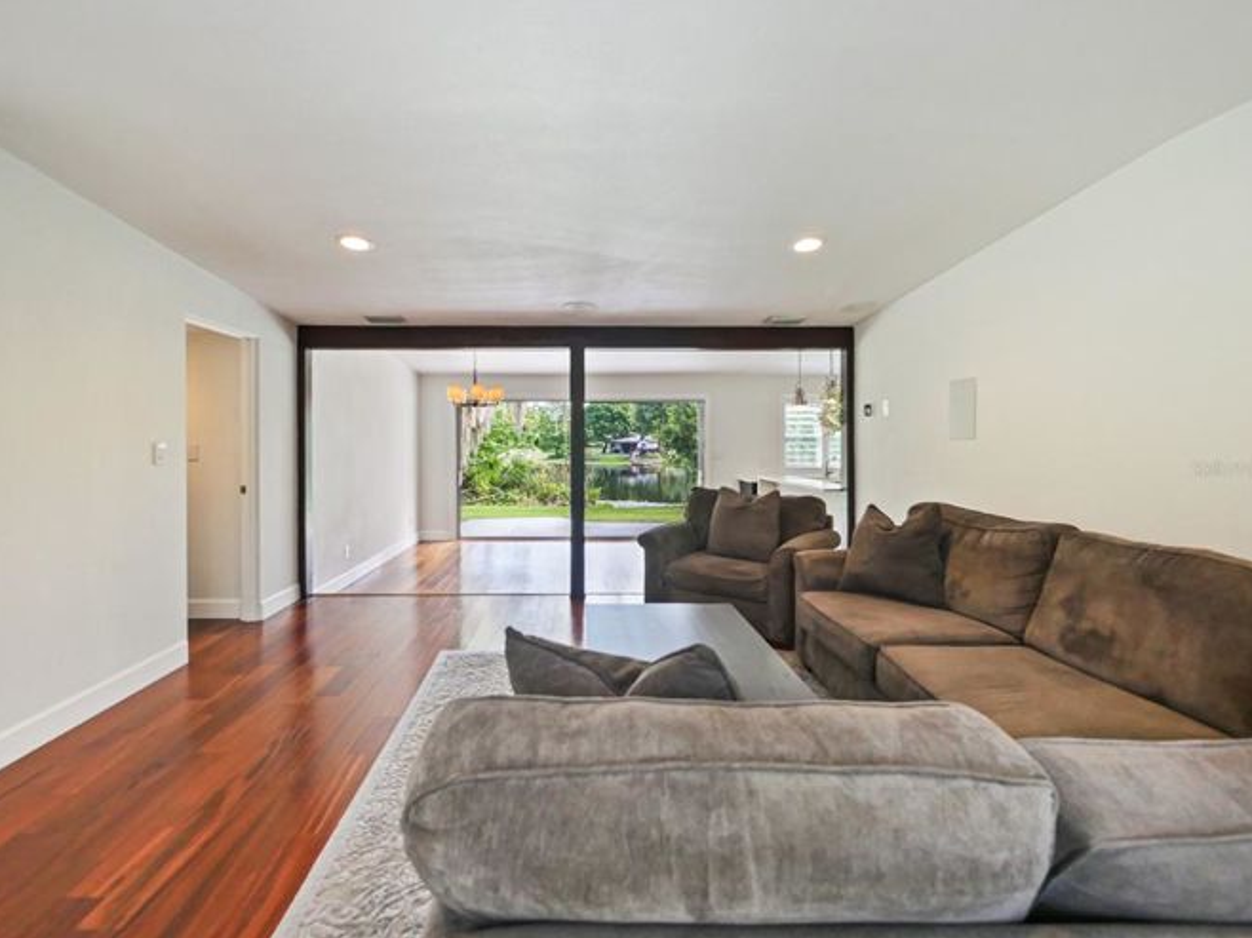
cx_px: 600
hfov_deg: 98.1
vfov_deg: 81.7
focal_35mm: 15
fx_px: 542
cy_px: 468
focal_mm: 7
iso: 640
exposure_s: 1/60
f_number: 4
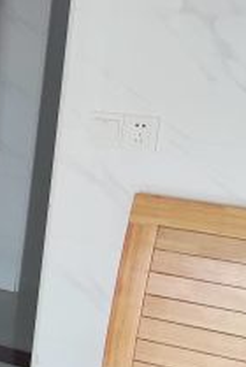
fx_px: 1665
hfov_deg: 8.0
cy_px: 299
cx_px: -271
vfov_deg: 12.5
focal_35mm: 163
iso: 130
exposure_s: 1/100
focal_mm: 5.59
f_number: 1.88
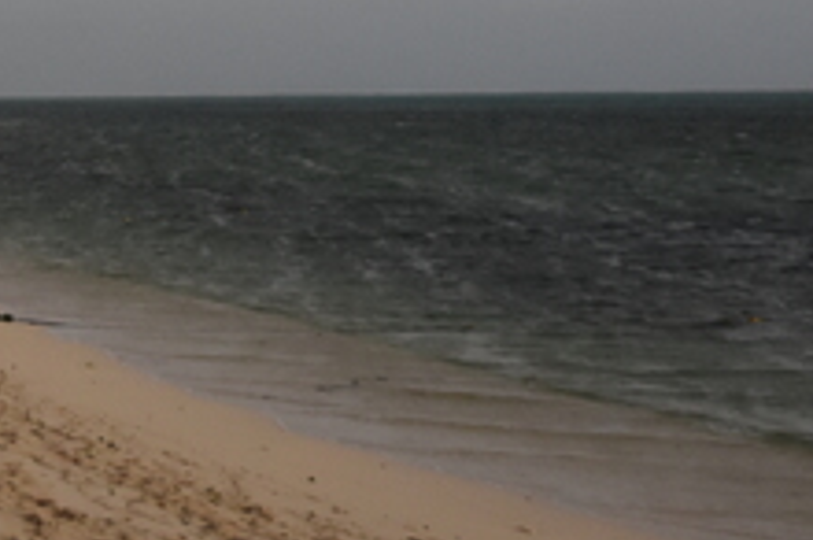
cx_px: 137
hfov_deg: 17.2
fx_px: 2661
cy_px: -11
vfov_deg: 11.5
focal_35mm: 118
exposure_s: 1/60
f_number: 4
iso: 1100
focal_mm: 24
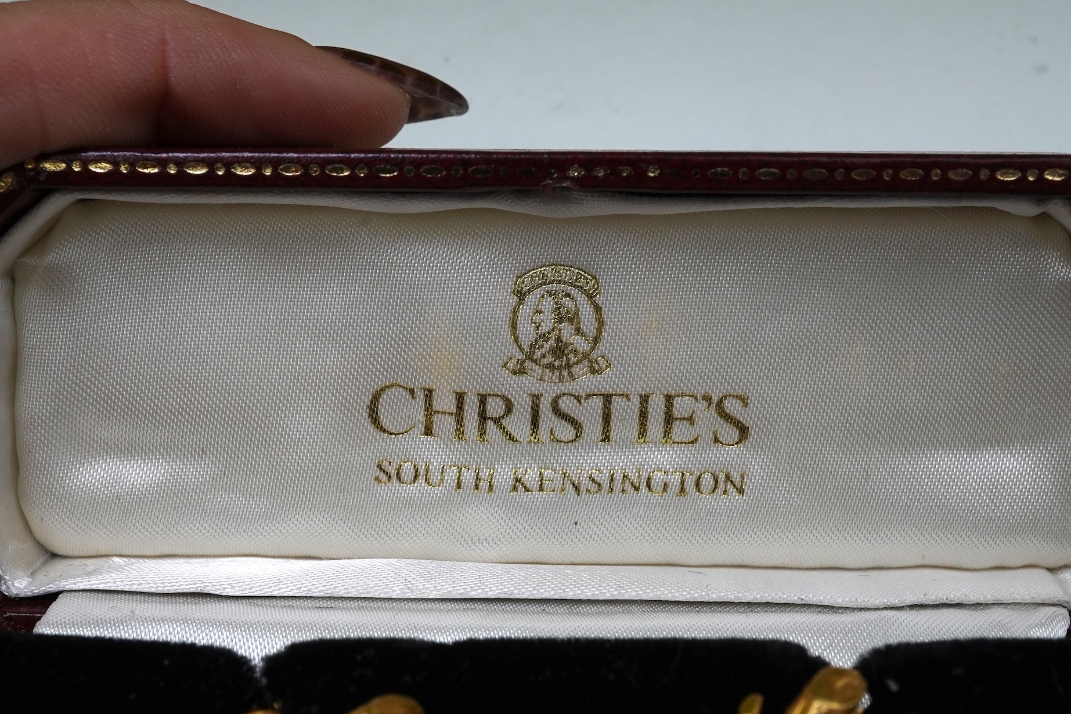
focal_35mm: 48
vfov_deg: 28.1
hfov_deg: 41.1
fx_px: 1428
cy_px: 356
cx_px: 562
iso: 400
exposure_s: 1/100
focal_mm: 30
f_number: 22
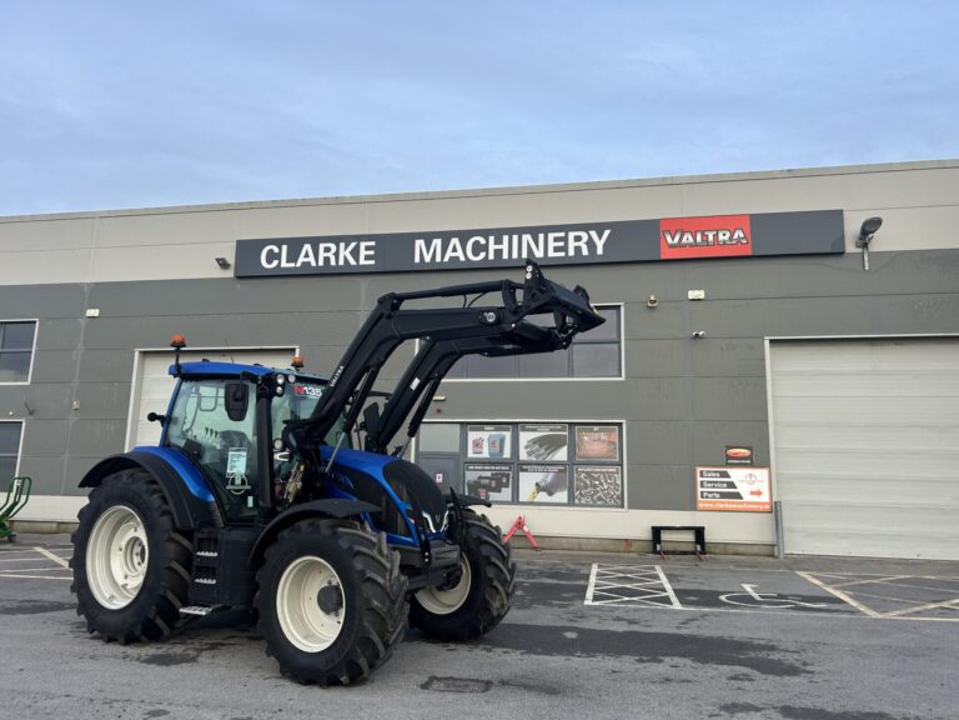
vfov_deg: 53.1
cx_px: 480
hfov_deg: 67.3
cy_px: 360
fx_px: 720
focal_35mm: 26
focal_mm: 5.7
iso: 50
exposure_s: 1/617
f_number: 1.5
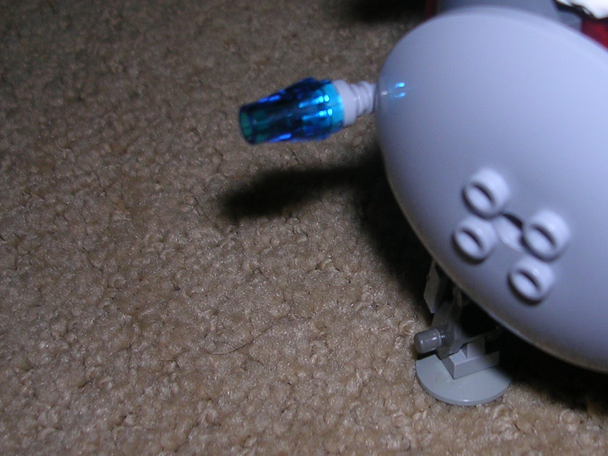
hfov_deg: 29.6
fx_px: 1124
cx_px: 488
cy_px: 195
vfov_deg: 22.9
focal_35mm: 64
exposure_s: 1/60.1
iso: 50
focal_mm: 5.8
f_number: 2.8
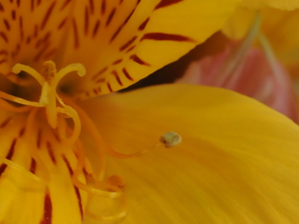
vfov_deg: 2.9
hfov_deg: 3.9
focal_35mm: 508
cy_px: 46
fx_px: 4386
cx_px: 82
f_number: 16
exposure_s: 1/60
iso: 3200
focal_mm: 200
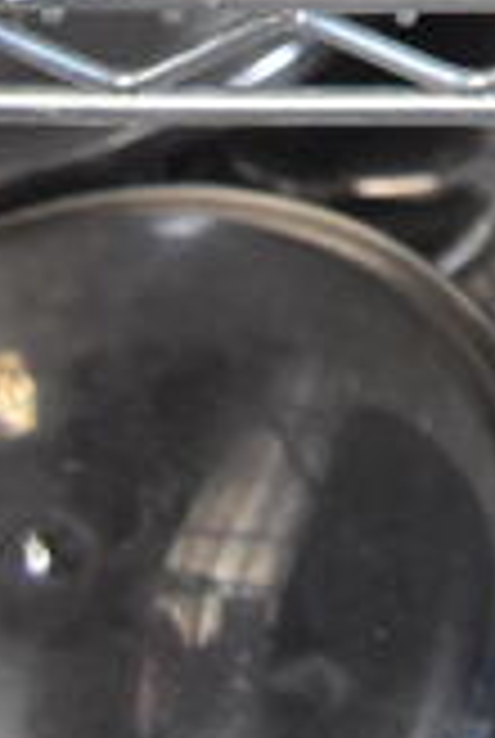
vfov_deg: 11.0
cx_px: 1192
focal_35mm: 150
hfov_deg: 8.4
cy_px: -1177
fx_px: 3081
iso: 2000
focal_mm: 18
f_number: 3.5
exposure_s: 1/125
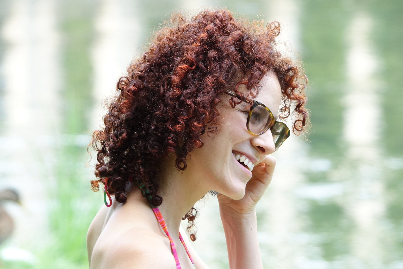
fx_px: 6716
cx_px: 202
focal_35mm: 600
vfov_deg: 2.3
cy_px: 134
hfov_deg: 3.4
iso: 400
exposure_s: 1/50
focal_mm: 220
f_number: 7.1
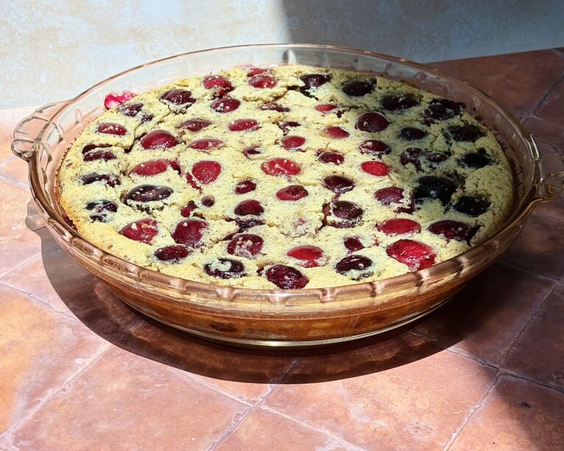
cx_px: 283
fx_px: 1135
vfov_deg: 22.3
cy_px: 109
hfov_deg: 27.9
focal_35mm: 68
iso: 32
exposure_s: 1/2212
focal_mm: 5.96
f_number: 1.6
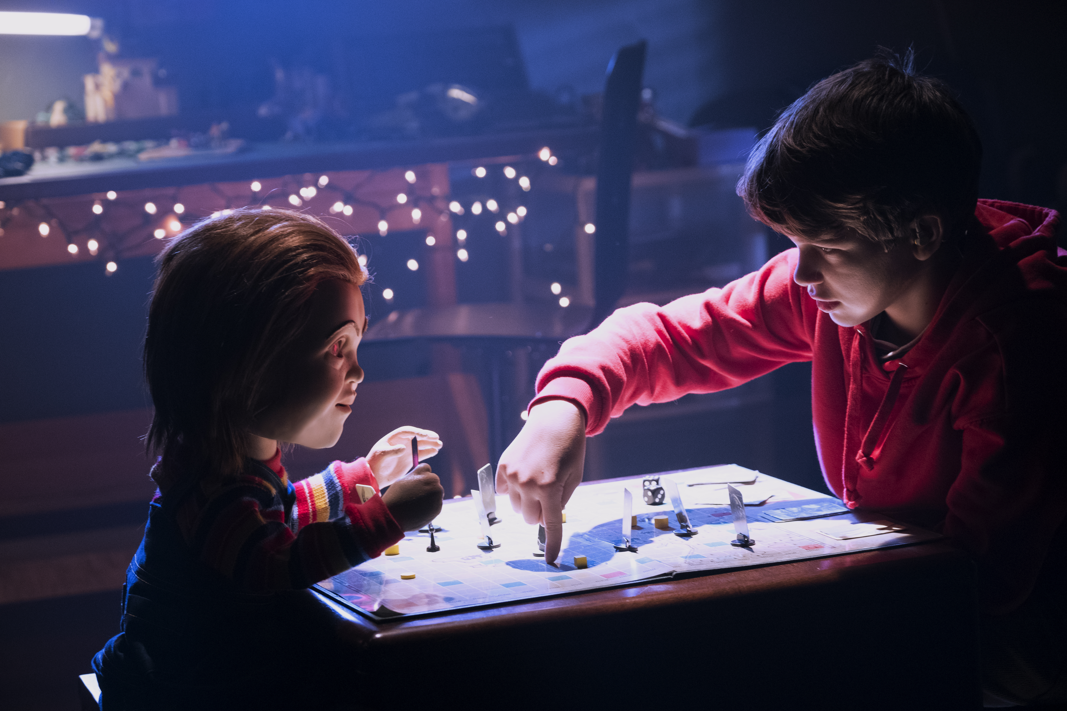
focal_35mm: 107
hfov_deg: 19.1
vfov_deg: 12.8
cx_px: 534
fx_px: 3171
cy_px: 356
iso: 3200
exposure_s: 1/125
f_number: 3.6
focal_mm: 71.5
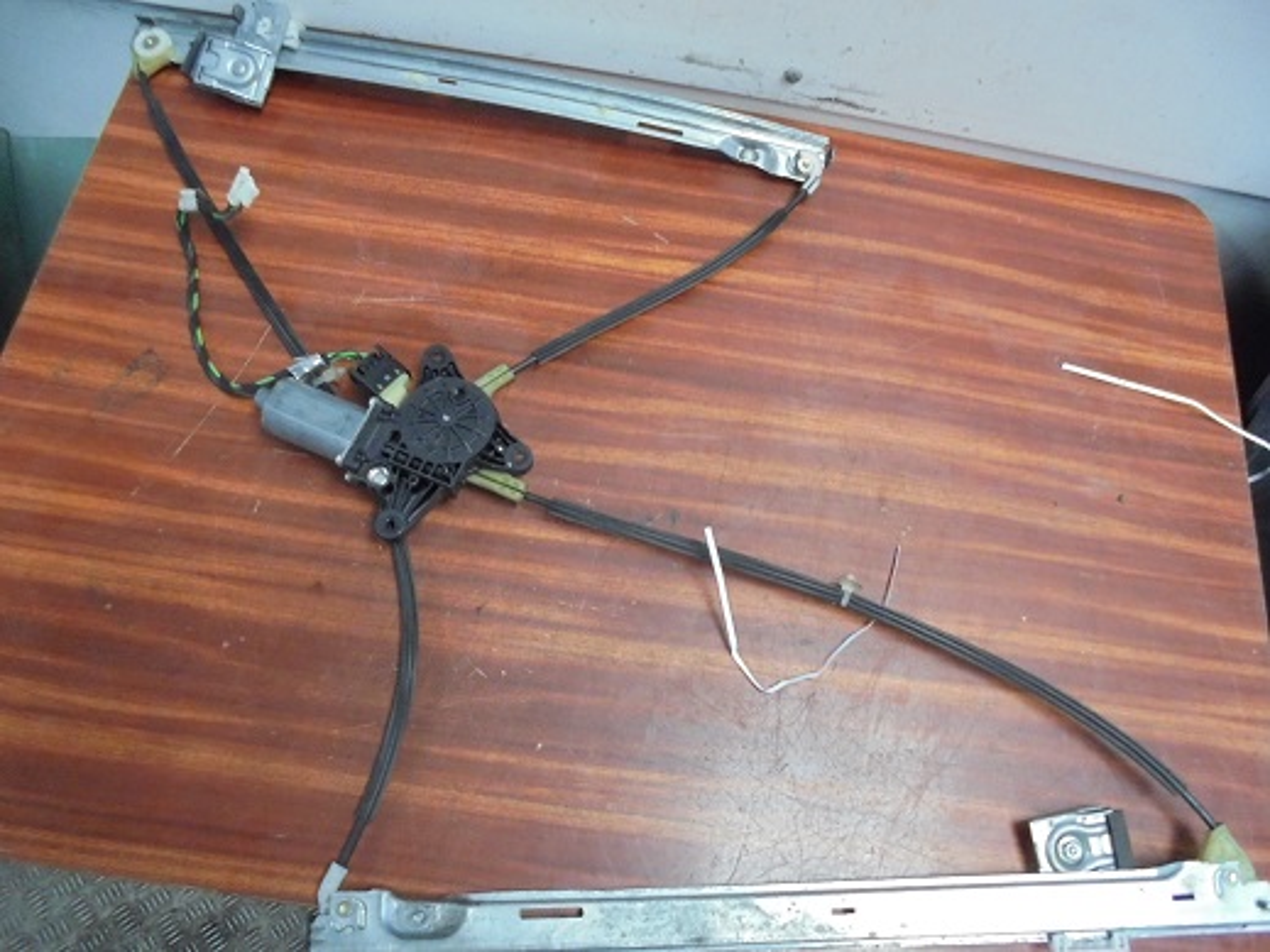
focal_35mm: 26
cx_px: 635
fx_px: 954
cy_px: 476
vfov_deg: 53.0
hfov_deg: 67.3
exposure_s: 1/20
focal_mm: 4.6
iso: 400
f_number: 3.5
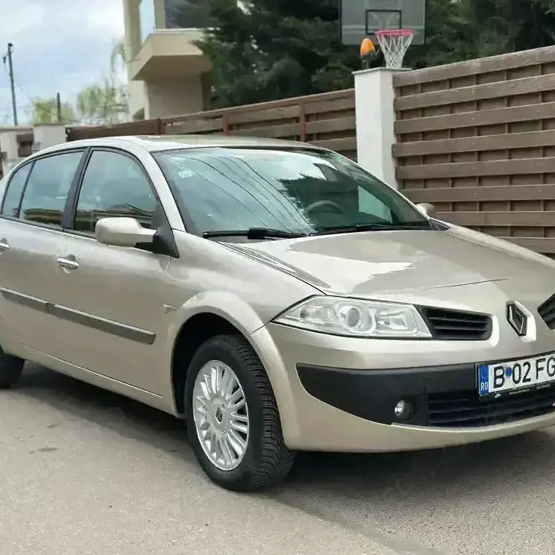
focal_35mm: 57
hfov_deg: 30.0
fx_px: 1034
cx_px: 289
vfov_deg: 30.0
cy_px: 277
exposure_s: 1/142
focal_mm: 6.86
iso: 80
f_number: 1.78
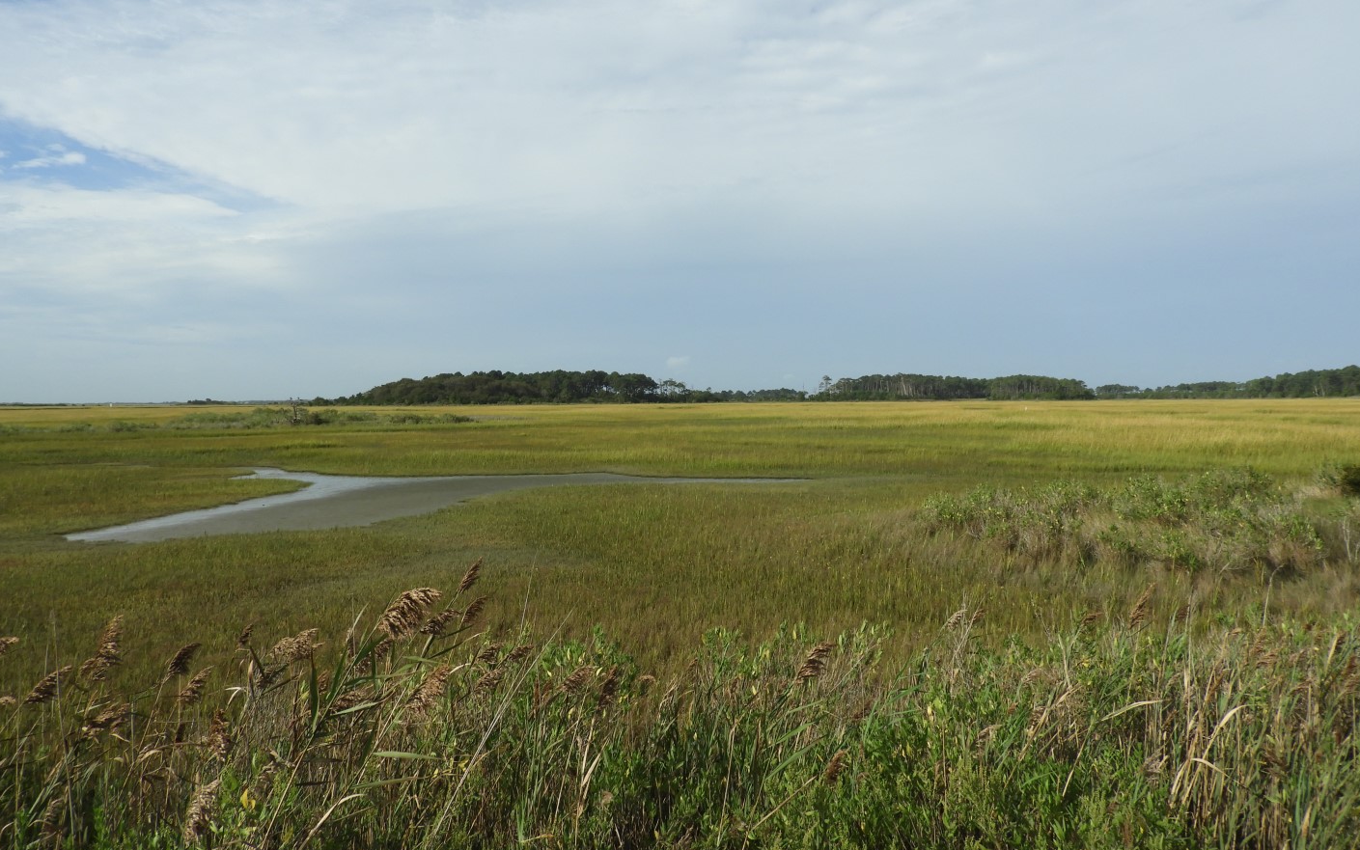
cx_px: 680
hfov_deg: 70.4
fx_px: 964
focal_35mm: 26
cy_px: 398
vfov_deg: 47.6
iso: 100
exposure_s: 1/1600
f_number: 3.3
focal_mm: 4.3
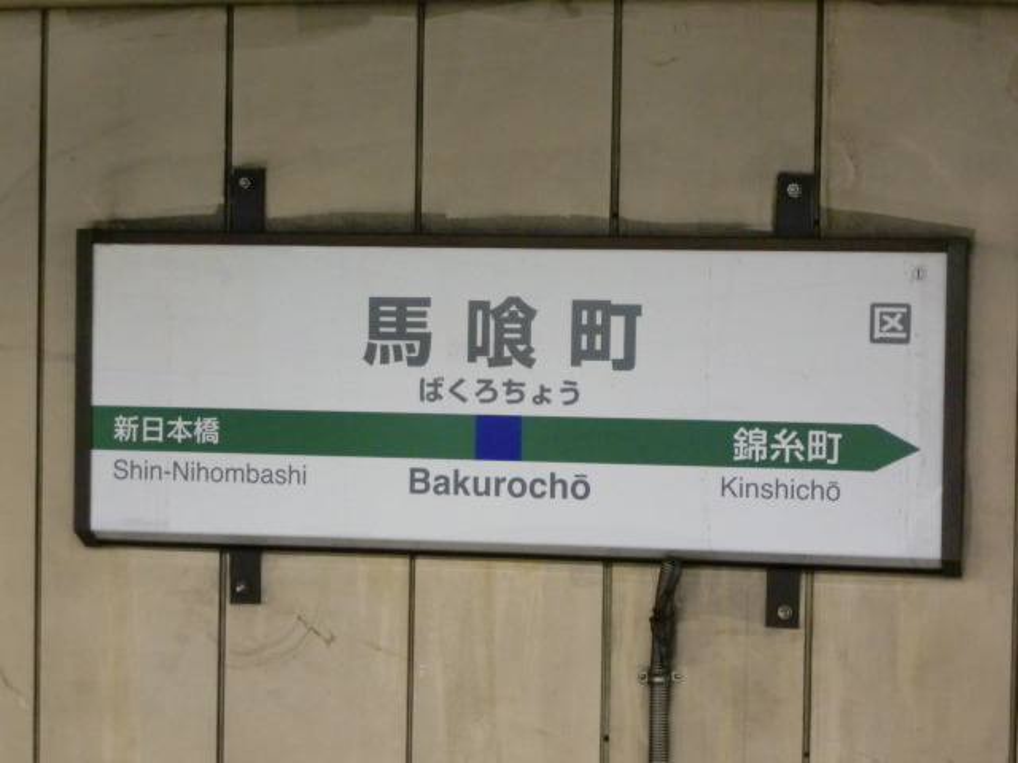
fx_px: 2735
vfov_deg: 15.9
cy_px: 382
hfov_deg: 21.1
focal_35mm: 93
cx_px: 509
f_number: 5.2
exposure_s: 1/20
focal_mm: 16.5
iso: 800
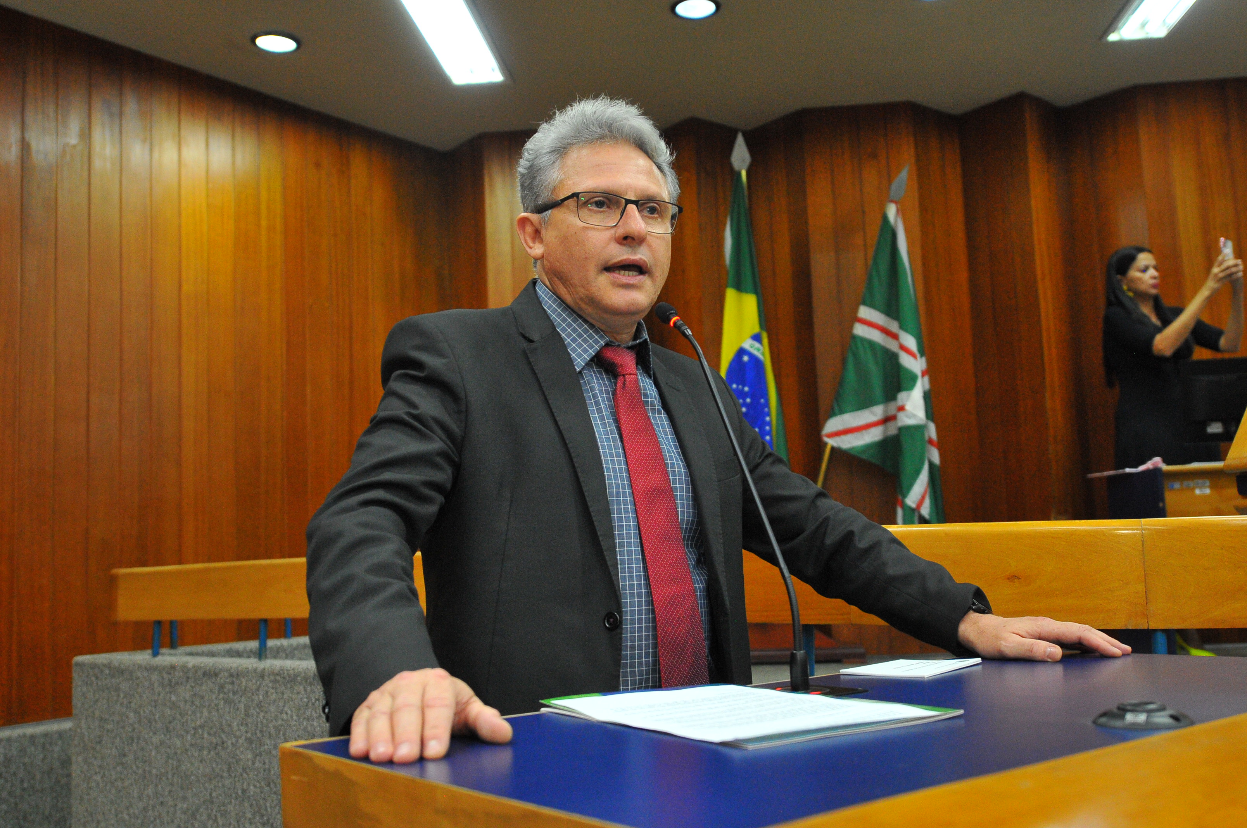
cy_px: 414
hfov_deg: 53.2
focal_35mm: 36
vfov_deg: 36.8
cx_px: 624
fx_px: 1245
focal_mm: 24
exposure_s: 1/125
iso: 1600
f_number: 3.2
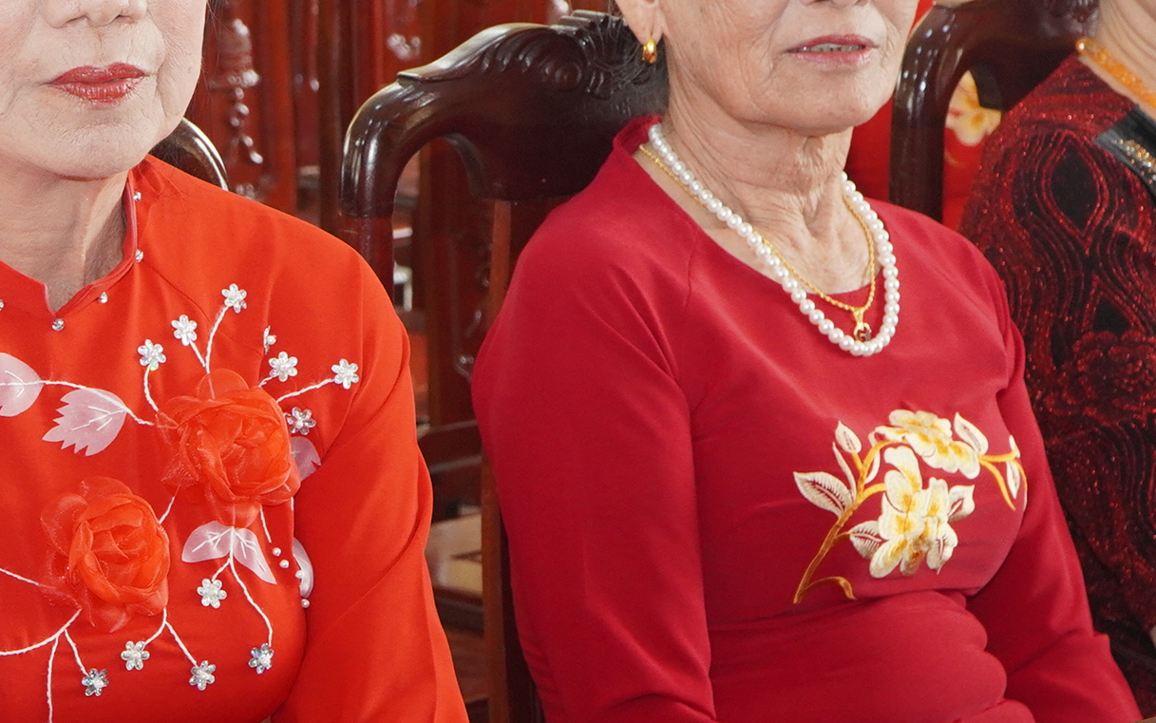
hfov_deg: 14.1
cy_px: 499
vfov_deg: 8.9
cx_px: 200
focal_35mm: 147
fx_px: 4640
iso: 800
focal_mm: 39
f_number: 5.6
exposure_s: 1/60
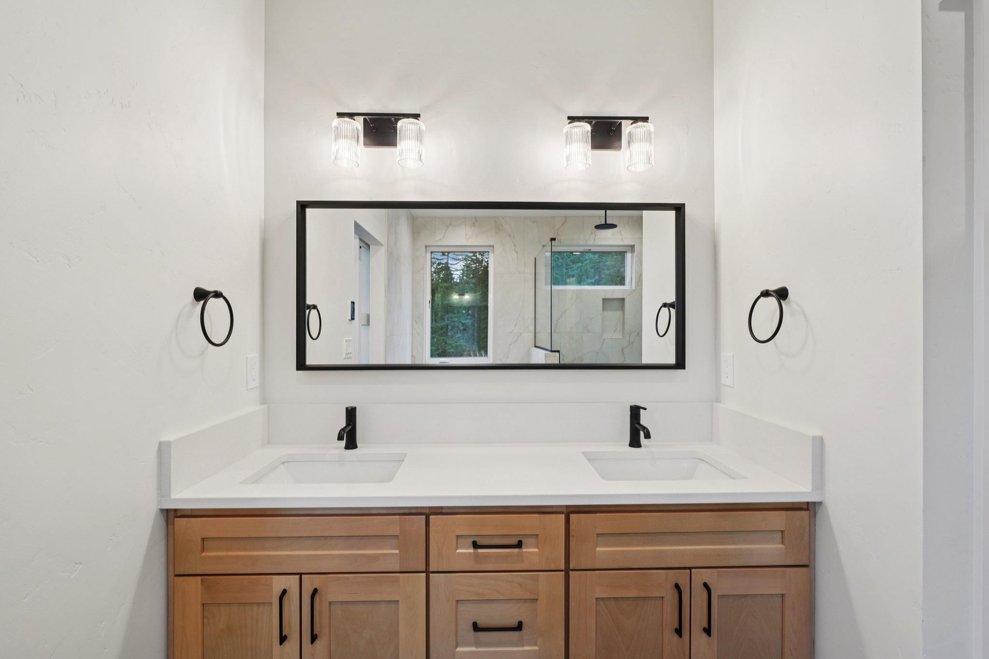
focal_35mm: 16
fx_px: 439
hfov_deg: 96.7
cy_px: 330
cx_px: 494
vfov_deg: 73.7
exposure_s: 1/25
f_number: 8
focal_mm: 16
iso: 400
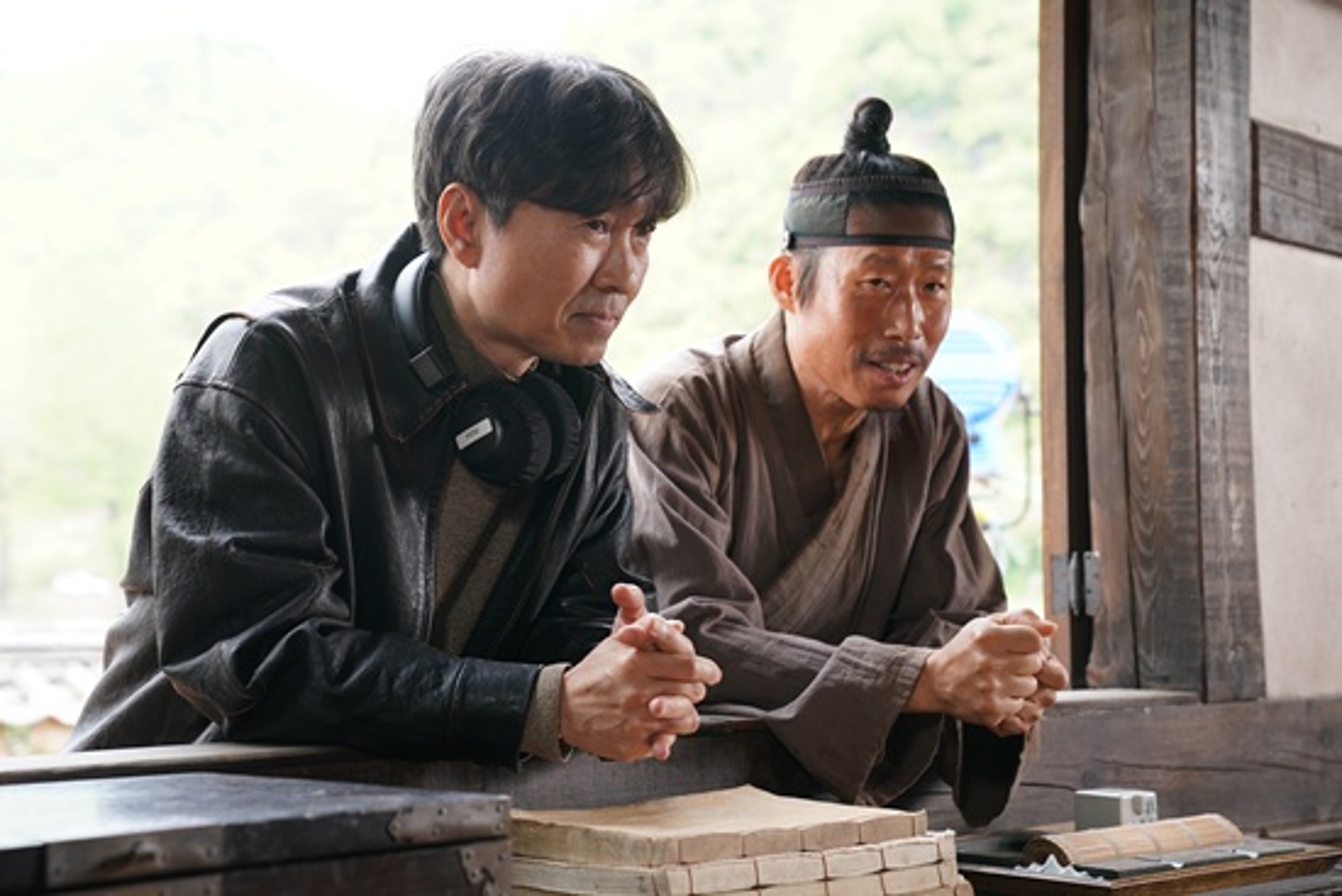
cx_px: 671
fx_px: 2088
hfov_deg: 35.6
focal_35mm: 56
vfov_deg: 24.2
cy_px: 448
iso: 800
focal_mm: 56
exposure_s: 1/250
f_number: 4.5
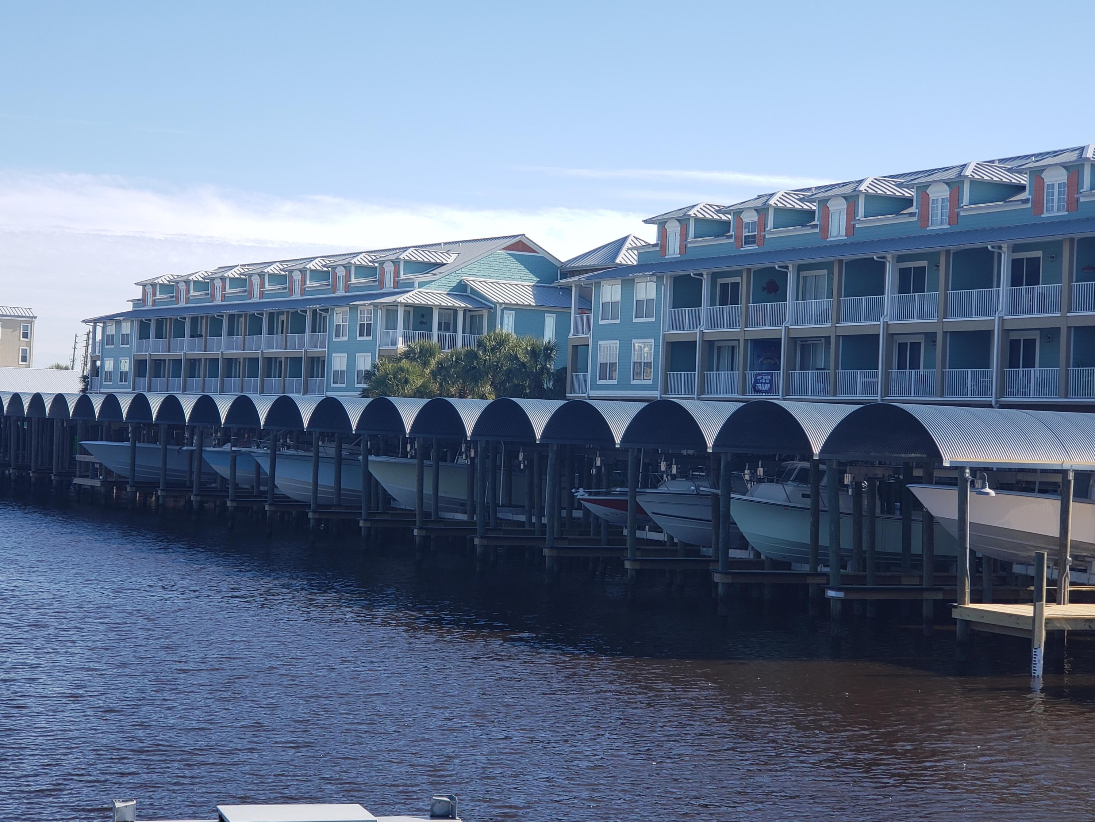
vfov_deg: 28.0
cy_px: 411
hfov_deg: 36.8
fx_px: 1645
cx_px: 548
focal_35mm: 52
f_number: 2.4
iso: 32
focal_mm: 6
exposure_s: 1/493
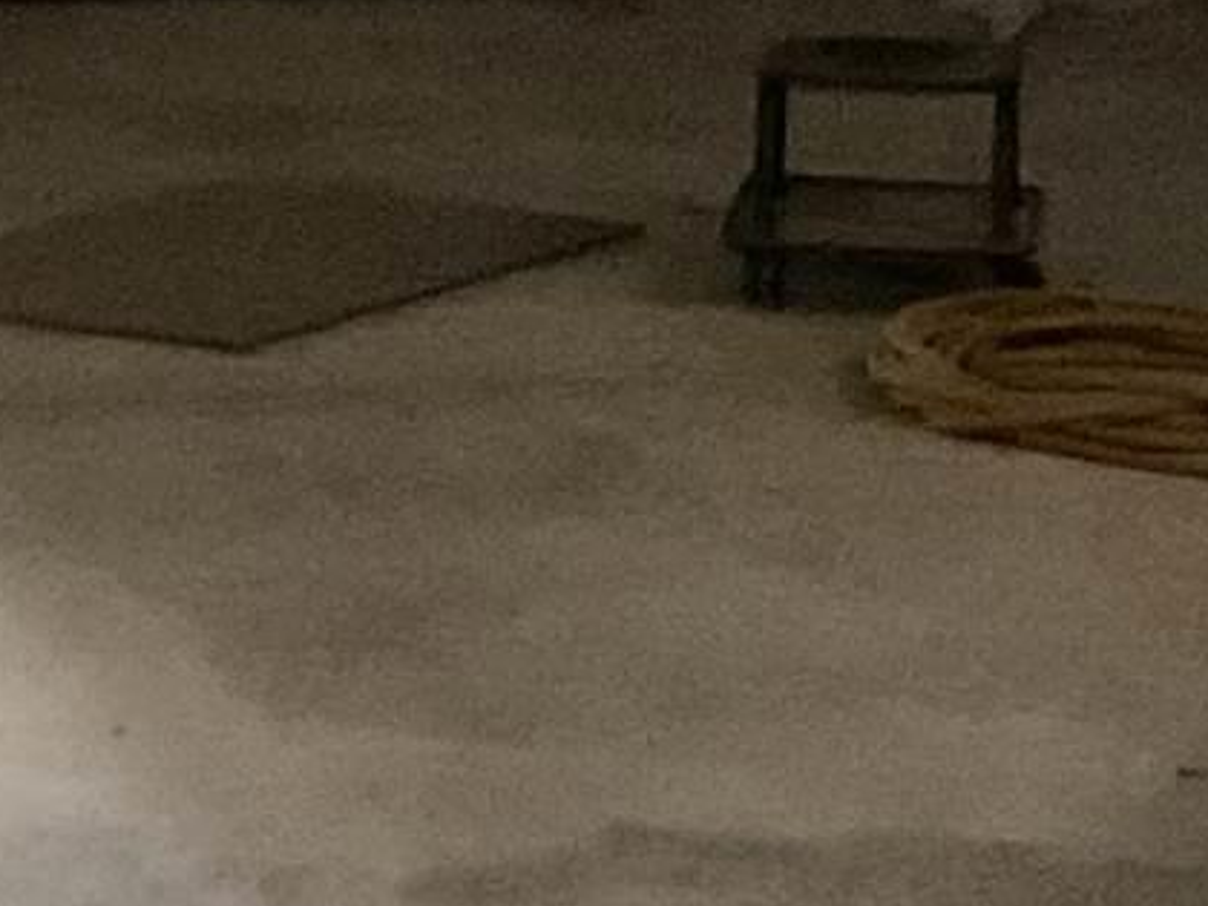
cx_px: 1268
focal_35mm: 212
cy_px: -475
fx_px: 7398
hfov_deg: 9.3
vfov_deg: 6.9
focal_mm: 3
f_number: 1.8
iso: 500
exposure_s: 1/24
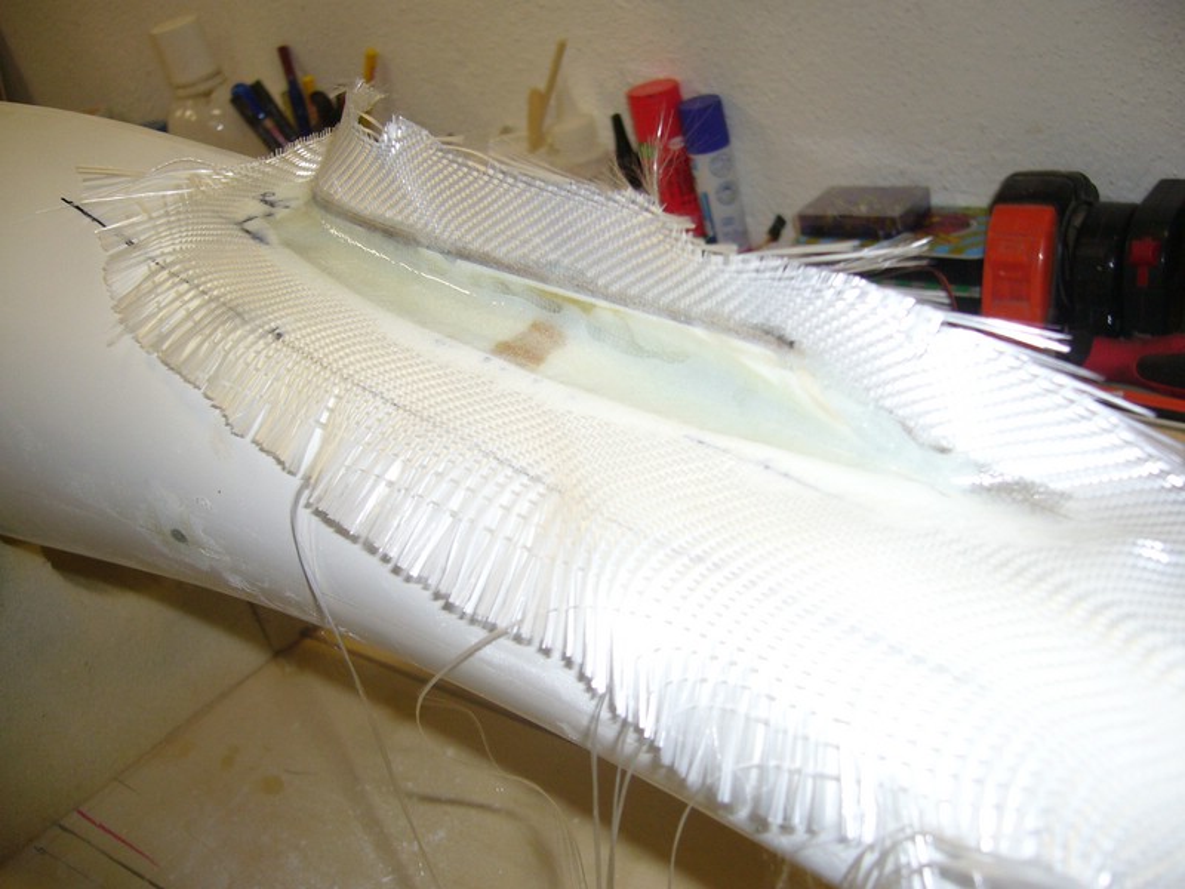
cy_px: 444
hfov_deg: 52.6
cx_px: 592
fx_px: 1198
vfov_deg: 40.7
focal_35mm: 35
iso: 100
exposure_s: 1/60
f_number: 2.8
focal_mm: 5.8
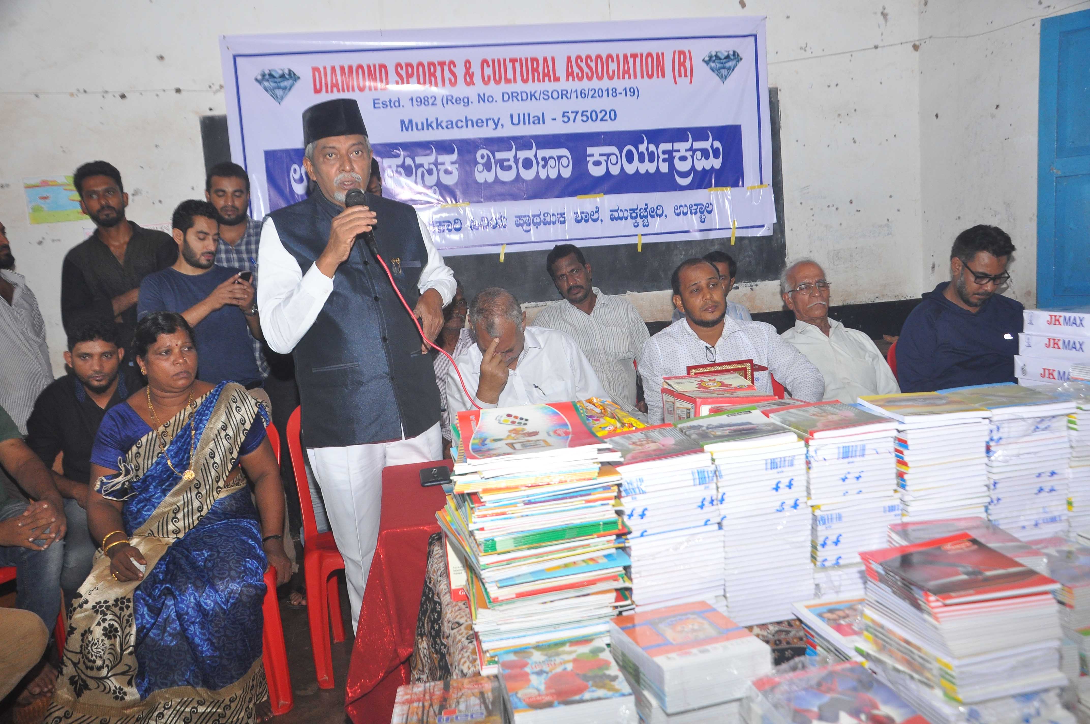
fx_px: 998
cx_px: 545
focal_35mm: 33
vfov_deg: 39.9
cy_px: 362
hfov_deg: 57.3
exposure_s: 1/125
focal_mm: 22
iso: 800
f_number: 6.3
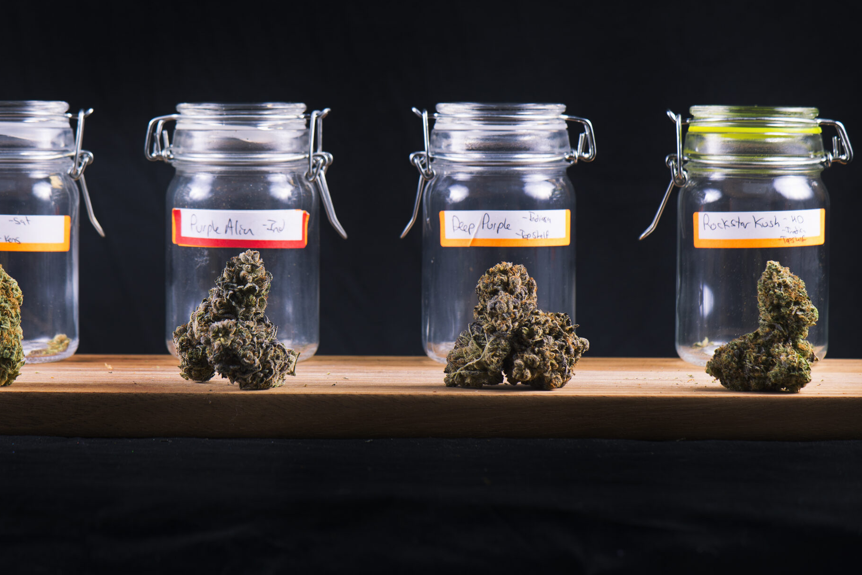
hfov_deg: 17.2
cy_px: 257
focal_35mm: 119
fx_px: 2850
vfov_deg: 11.5
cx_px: 352
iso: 125
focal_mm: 85
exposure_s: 1/160
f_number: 6.3
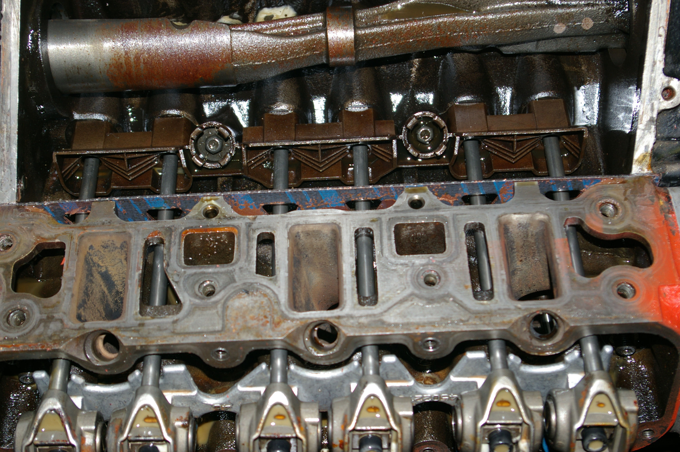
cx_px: 340
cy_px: 226
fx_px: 1132
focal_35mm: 60
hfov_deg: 33.4
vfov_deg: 22.6
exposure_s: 1/60
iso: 200
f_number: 4.5
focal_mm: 40
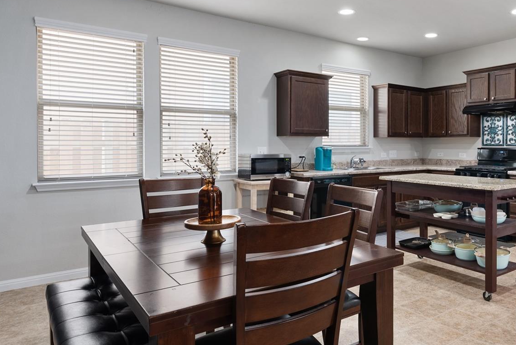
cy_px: 145
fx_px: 416
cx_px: 339
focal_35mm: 29
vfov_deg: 44.8
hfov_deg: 62.2
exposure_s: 1/2
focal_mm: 16
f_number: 8
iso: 400
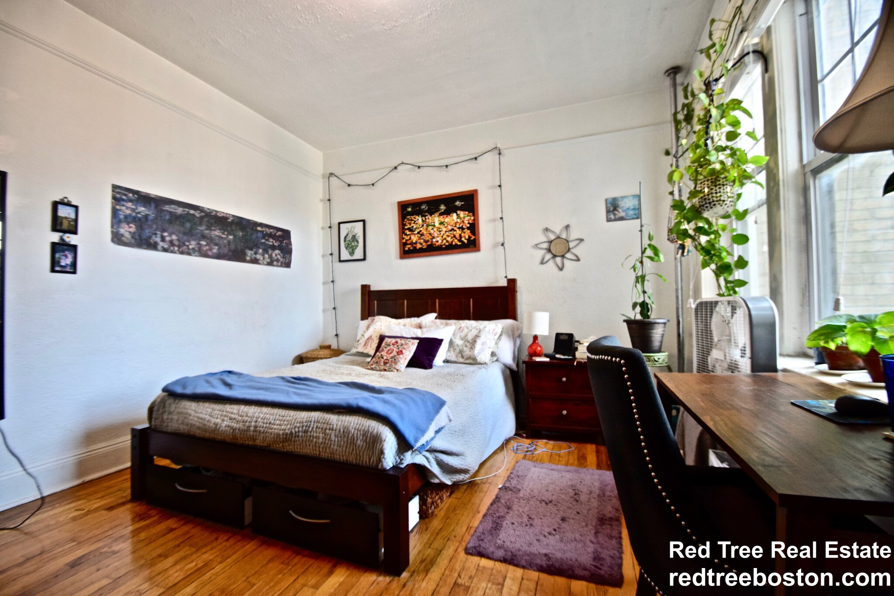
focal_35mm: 15
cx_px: 447
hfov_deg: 100.4
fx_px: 372
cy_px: 298
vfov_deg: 77.3
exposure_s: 1/60
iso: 800
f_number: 3.5
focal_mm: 10
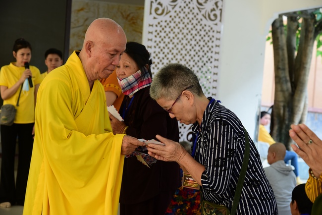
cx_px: 161
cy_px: 108
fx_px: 626
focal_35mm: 70
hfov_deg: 28.8
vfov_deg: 19.5
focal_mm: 70
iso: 800
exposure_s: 1/60
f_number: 5.6
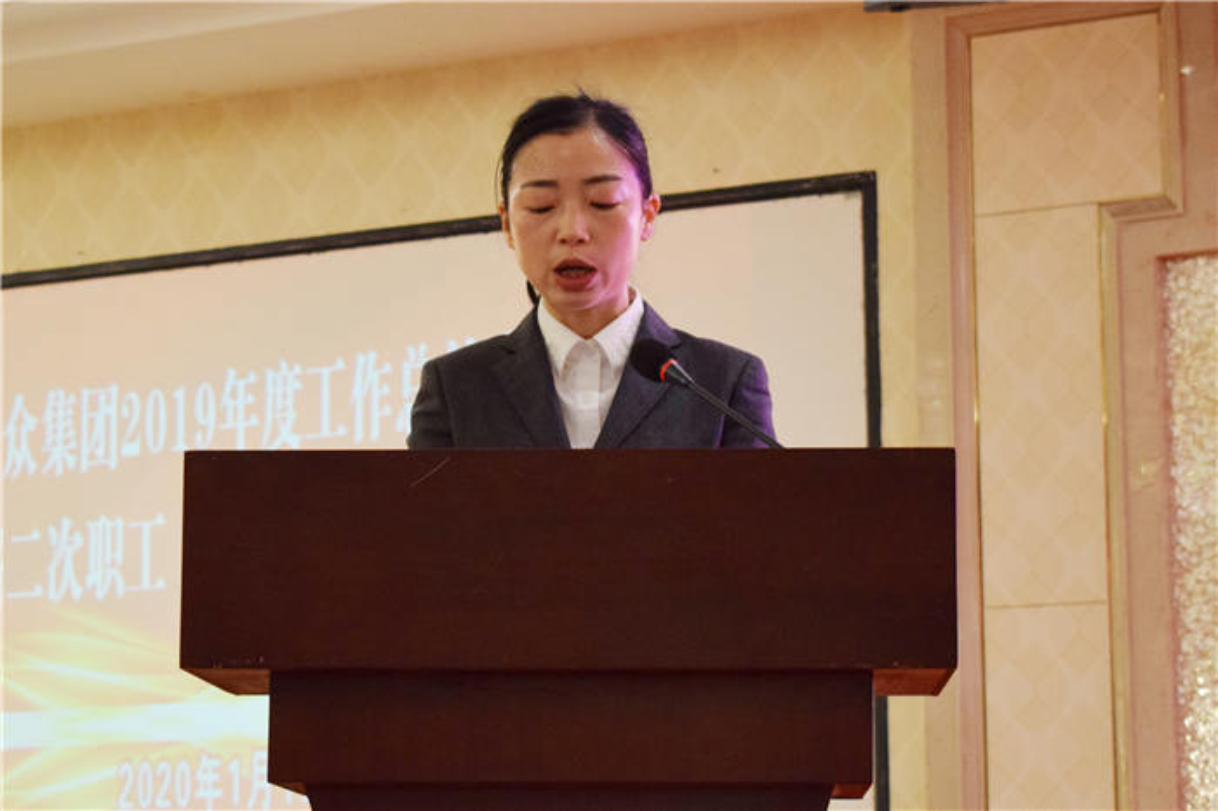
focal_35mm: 72
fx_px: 2435
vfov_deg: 18.9
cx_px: 609
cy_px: 406
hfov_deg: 28.1
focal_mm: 48
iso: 1400
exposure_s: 1/60
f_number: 5.3
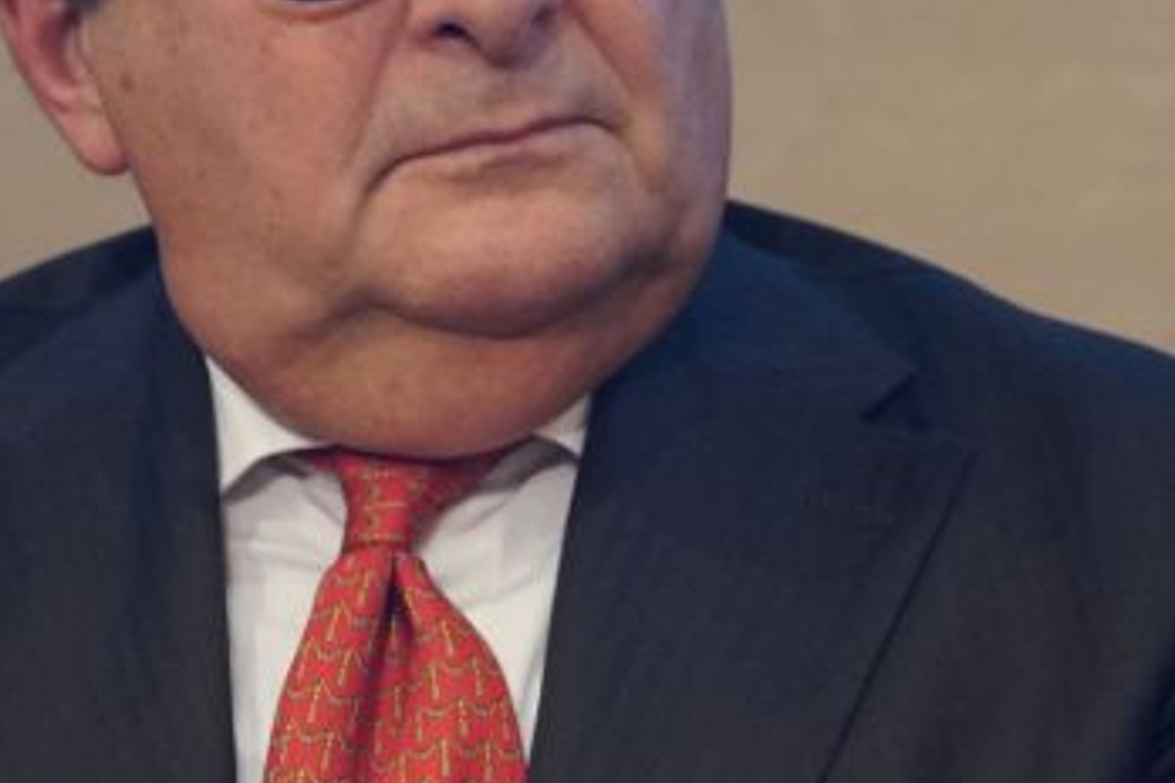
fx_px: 22160
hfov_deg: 3.0
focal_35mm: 679
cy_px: 83
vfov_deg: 2.0
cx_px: 368
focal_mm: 197
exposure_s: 1/200
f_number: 4.5
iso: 4000
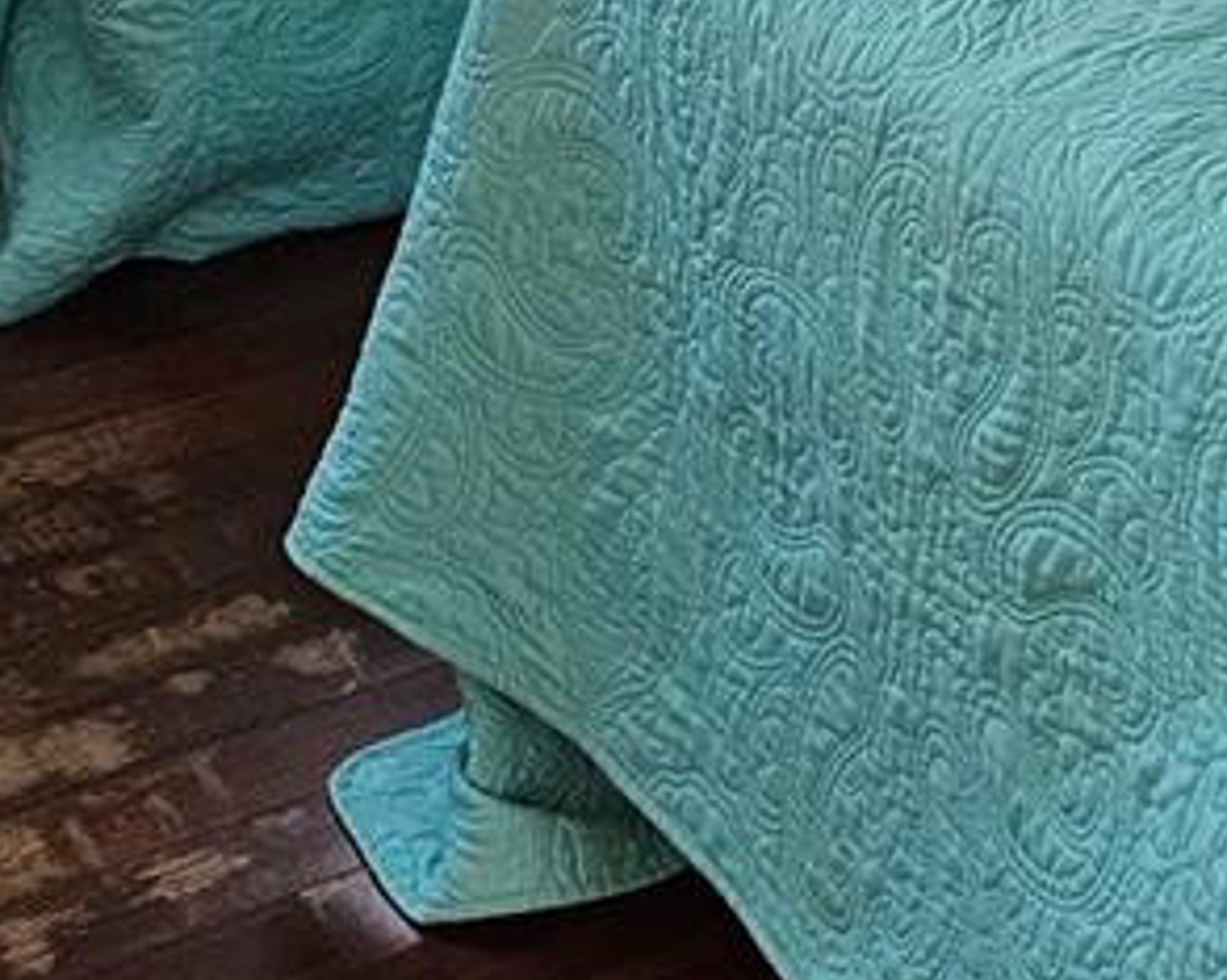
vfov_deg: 15.3
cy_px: -544
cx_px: 1302
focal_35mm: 92
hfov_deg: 20.0
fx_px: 3339
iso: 500
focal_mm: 6.3
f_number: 1.7
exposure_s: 1/120
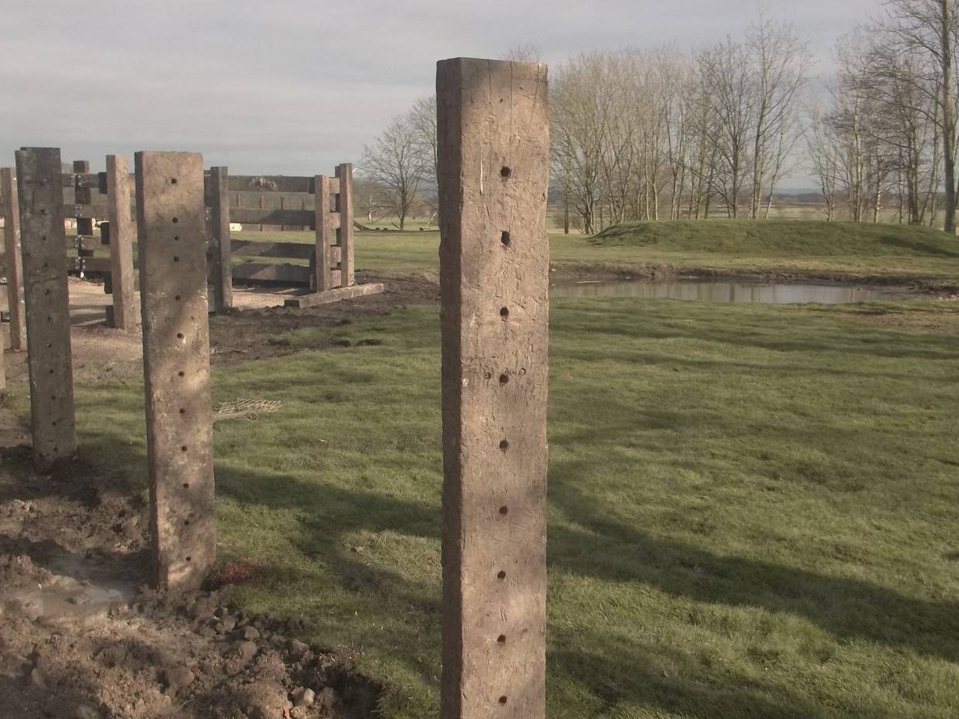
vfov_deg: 33.6
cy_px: 381
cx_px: 486
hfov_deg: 43.8
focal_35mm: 43
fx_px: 1191
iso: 80
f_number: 8
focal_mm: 5.9
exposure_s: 1/125
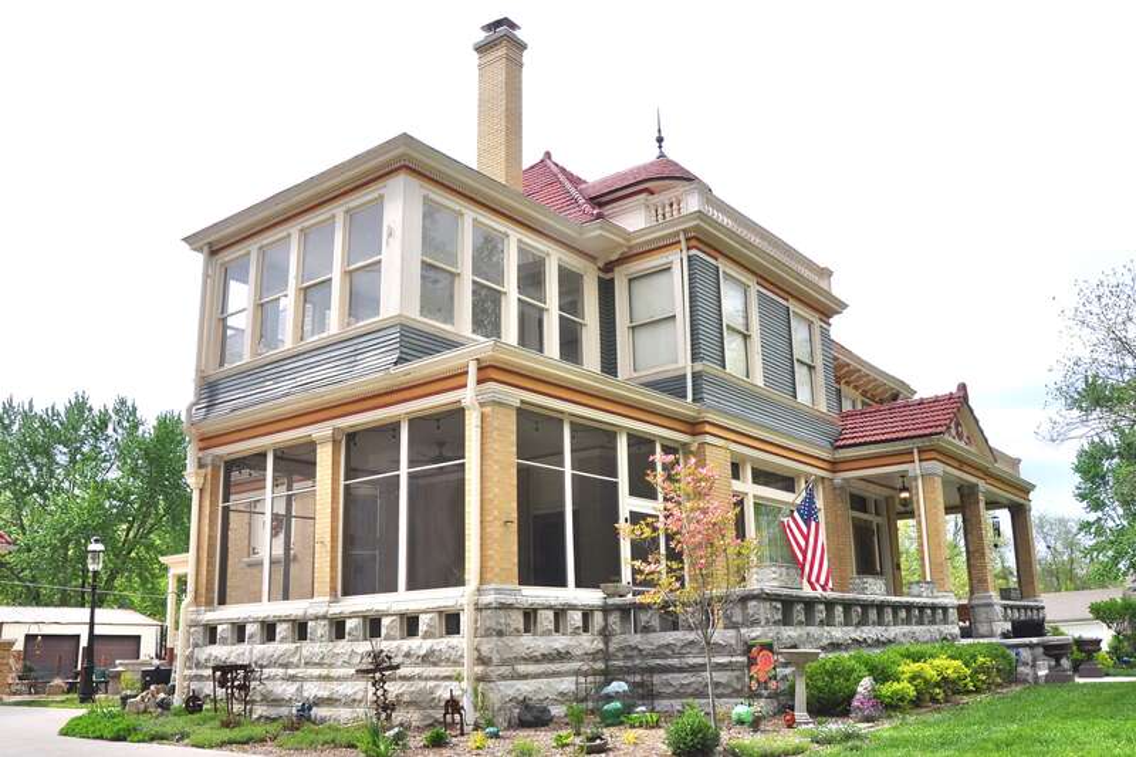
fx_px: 852
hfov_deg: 67.4
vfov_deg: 47.9
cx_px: 568
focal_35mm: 27
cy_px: 378
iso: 220
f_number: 10
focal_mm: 18
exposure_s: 1/250
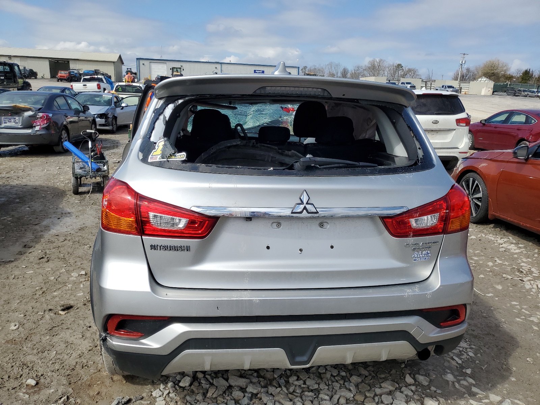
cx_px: 270
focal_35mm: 26
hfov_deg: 67.3
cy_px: 202
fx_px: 406
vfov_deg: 53.1
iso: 50
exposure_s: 1/5000
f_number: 1.5
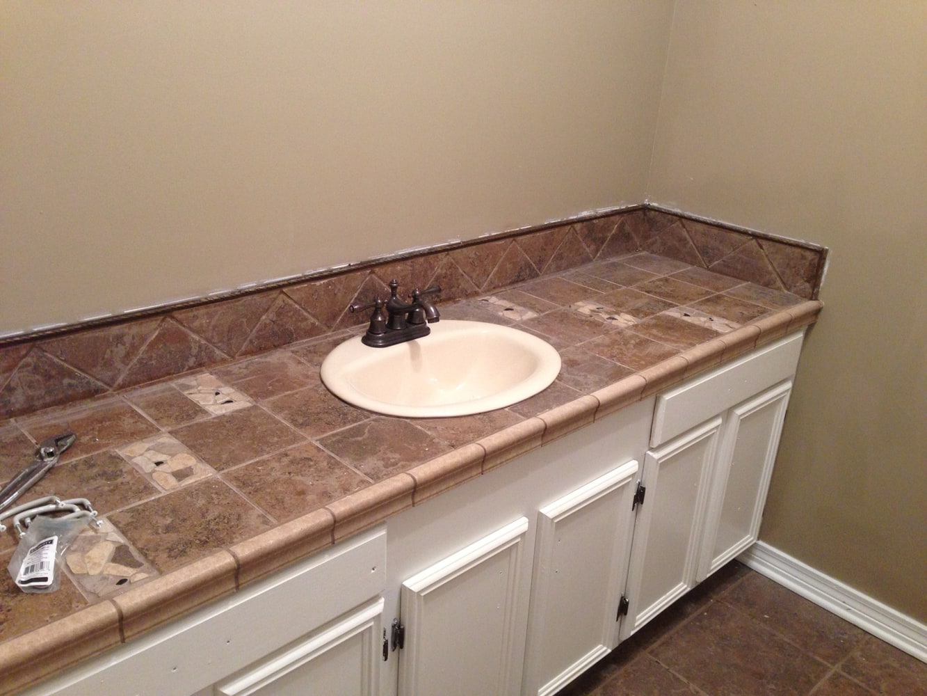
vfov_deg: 43.0
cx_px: 464
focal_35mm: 33
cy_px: 348
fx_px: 884
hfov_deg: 55.3
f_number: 2.4
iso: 160
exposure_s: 1/20
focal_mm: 4.13
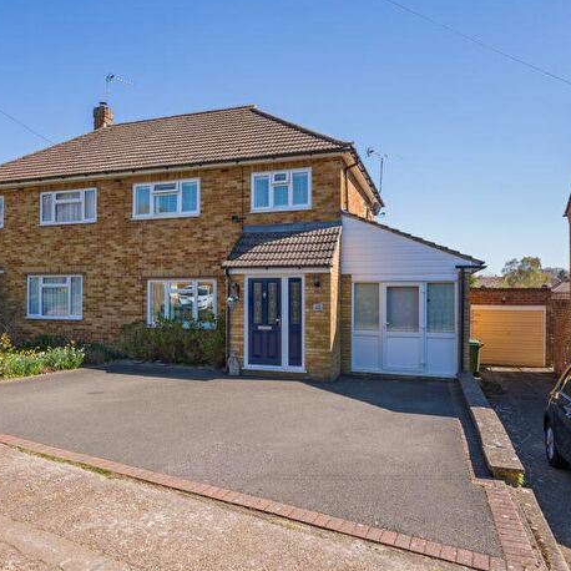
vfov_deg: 60.7
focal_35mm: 26
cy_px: 286
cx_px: 241
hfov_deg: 60.4
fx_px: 488
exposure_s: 1/100
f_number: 9
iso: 160
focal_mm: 20.1
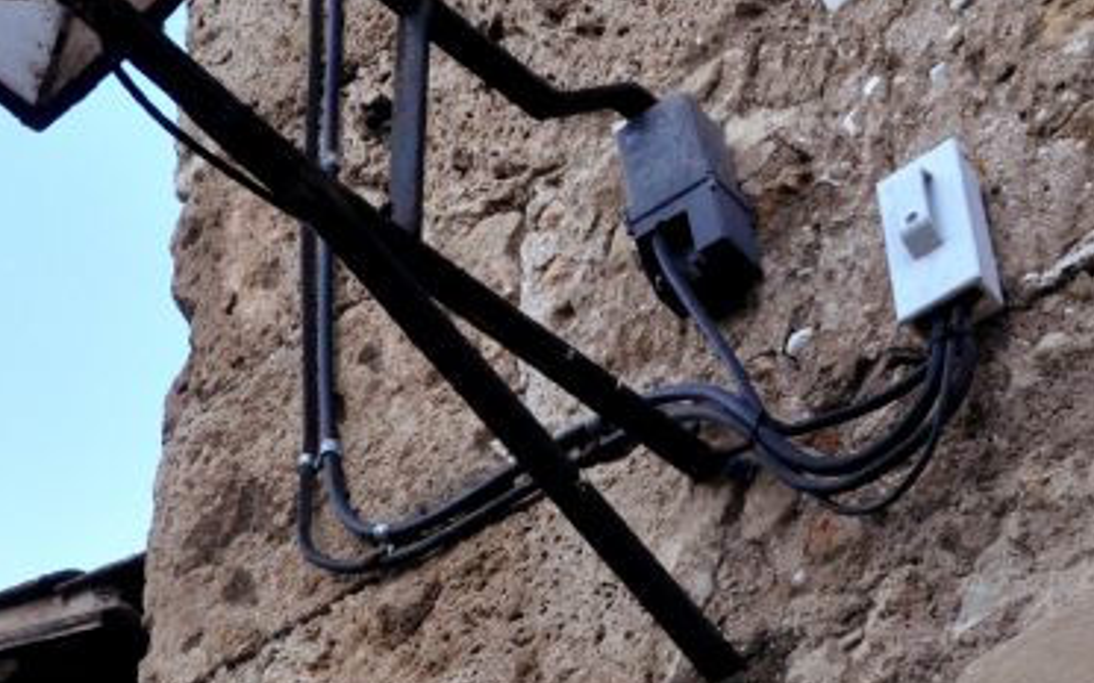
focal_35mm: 101
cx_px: 462
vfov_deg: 12.6
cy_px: 830
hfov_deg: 20.6
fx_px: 3010
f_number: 9
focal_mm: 24
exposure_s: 1/320
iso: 2000
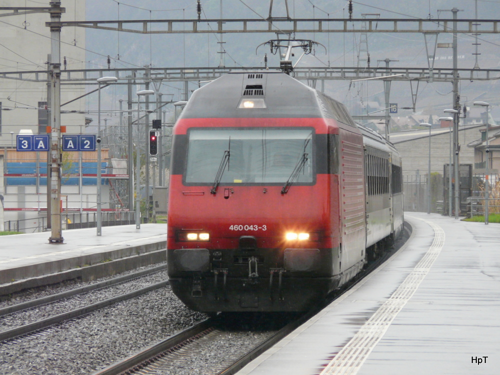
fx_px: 3842
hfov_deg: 7.4
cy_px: 188
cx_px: 250
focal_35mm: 266
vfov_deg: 5.6
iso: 200
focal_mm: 43.7
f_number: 4
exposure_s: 1/320
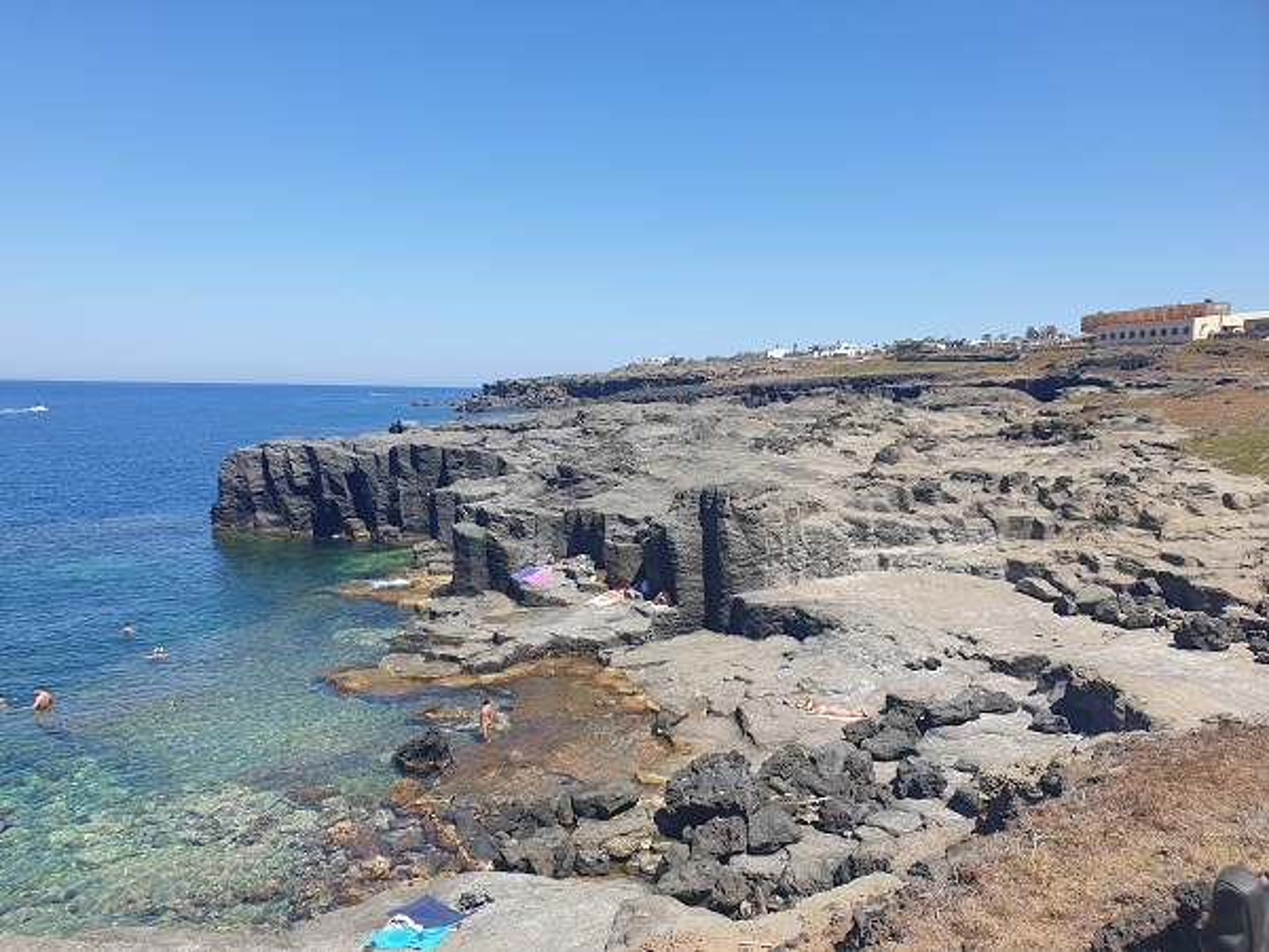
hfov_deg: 67.3
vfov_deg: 53.1
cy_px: 476
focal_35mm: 26
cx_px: 634
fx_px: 953
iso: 50
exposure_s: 1/1205
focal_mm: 4.3
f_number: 2.4
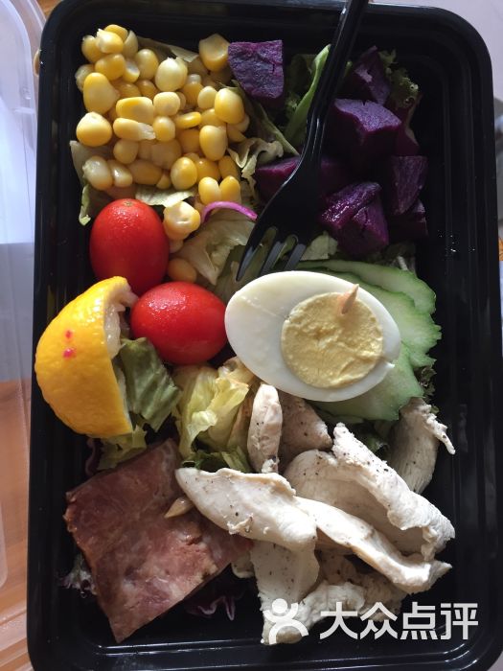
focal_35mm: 29
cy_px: 336
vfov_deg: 61.7
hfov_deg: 48.2
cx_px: 252
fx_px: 562
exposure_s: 1/33
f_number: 2.2
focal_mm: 4.15
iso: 100
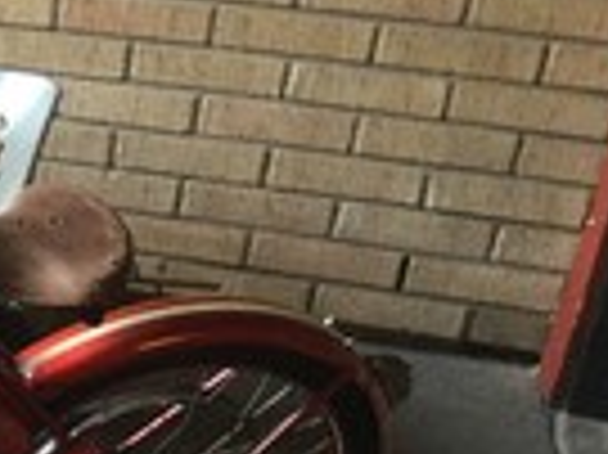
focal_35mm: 92
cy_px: 382
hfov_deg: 19.1
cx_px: -257
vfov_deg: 15.9
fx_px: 1614
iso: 200
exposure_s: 1/33
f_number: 2.4
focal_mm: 3.3
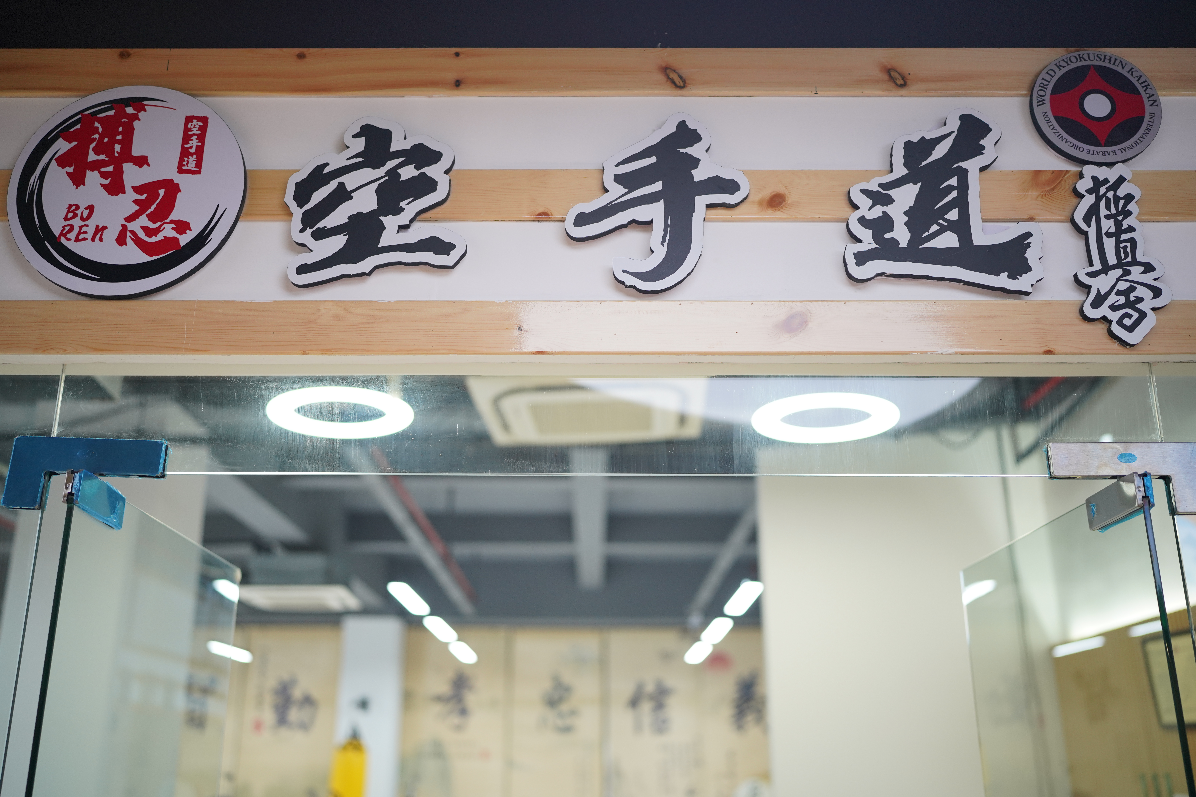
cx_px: 598
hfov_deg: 54.4
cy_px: 398
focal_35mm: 35
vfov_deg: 37.9
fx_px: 1163
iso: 500
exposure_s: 1/200
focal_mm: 35
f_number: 1.4
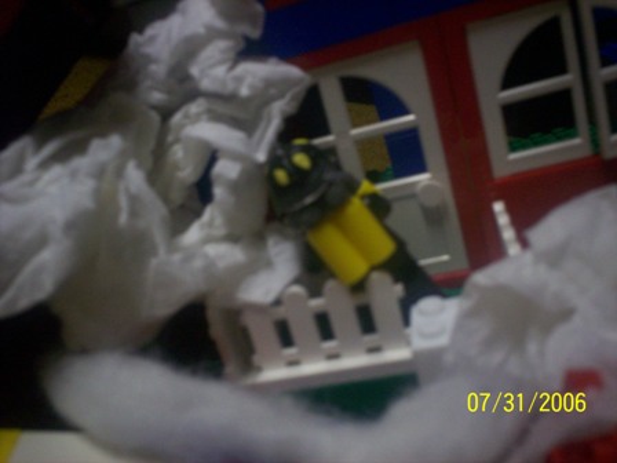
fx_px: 642
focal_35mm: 36
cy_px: 232
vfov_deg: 39.7
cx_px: 308
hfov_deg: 51.4
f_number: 4.5
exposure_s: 1/8
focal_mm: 6
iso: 200
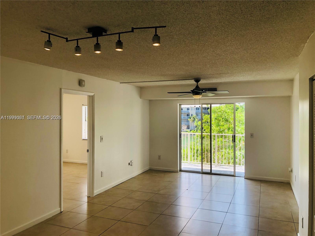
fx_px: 255
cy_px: 118
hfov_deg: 63.4
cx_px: 158
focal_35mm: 28
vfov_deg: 49.7
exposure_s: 1/120
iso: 25
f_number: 1.8
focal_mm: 3.99
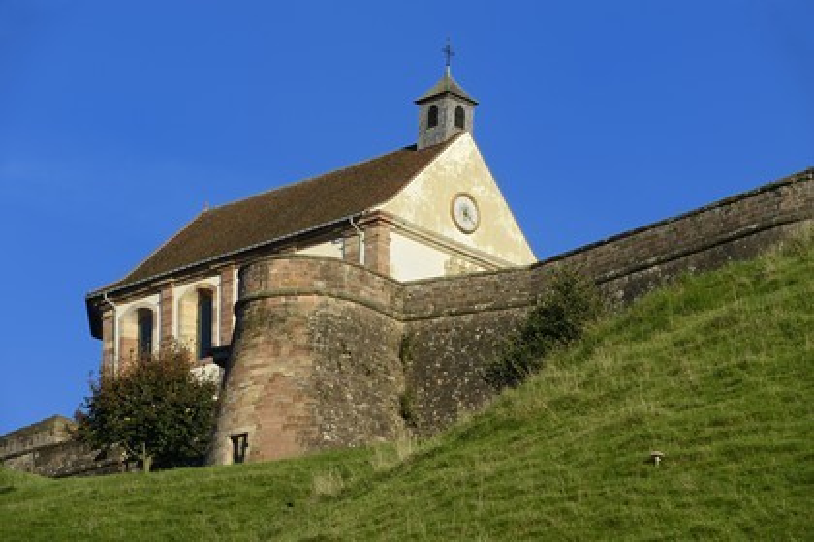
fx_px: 4522
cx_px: 407
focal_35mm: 200
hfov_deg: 10.3
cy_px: 271
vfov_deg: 6.9
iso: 200
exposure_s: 1/250
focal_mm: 200
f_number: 11
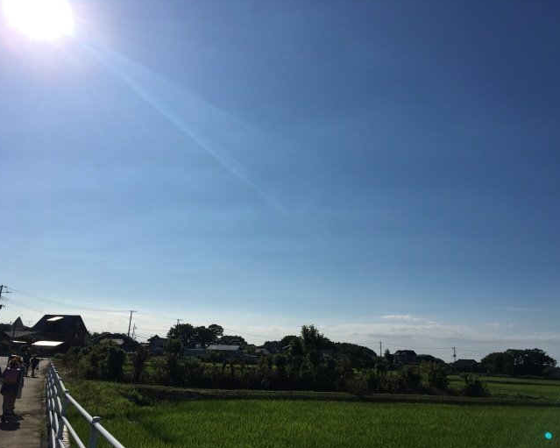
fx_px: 514
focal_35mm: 31
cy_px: 226
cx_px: 294
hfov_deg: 57.2
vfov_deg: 47.1
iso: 25
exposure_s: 1/5917
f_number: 2.2
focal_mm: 4.15
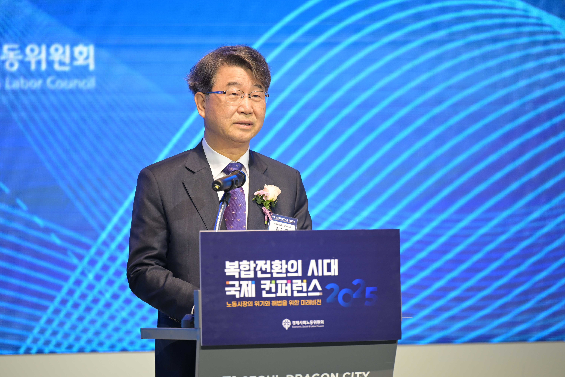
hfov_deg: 10.3
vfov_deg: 6.9
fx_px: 3139
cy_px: 188
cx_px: 282
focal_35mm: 200
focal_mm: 200
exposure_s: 1/400
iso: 1600
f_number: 2.8
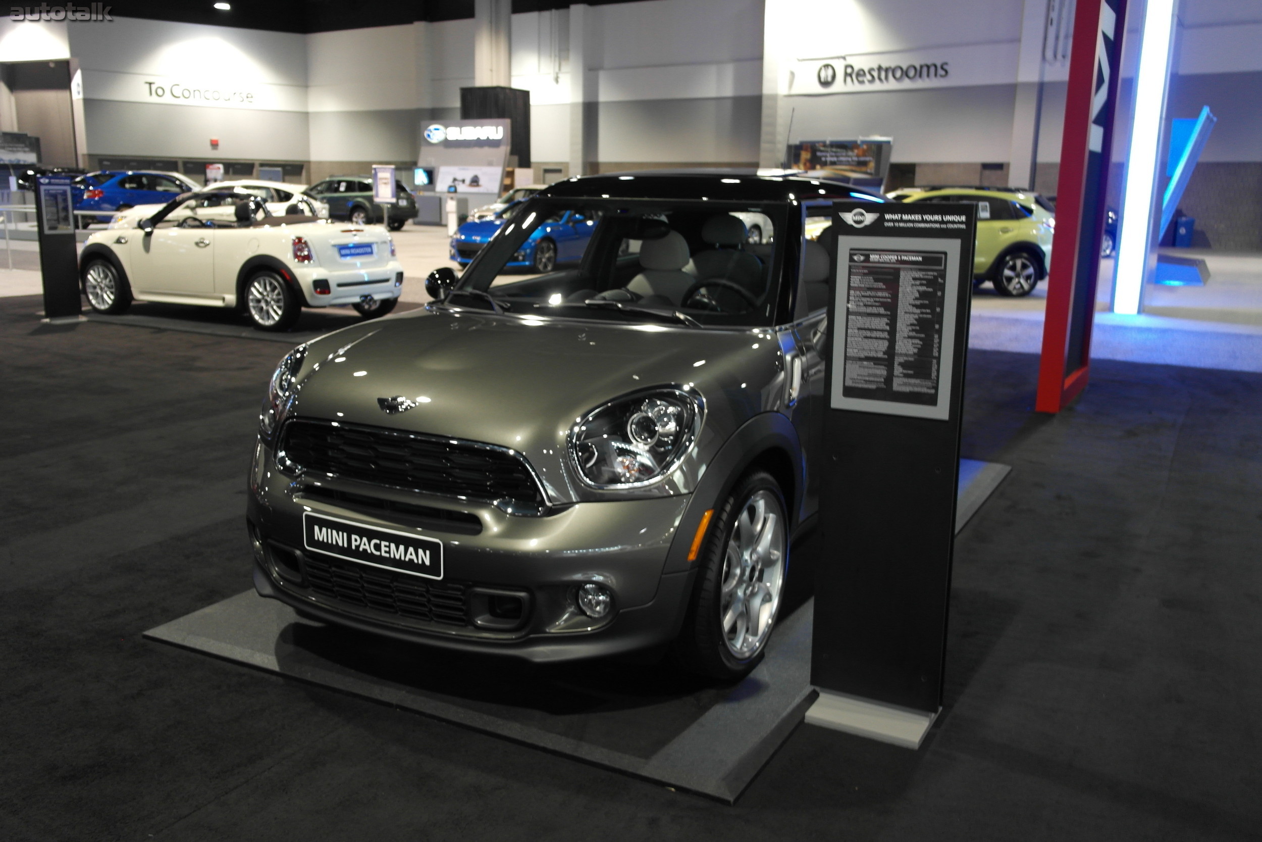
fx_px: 1052
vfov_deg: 43.6
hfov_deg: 61.9
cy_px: 421
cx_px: 631
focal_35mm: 30
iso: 400
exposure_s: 1/20
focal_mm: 20
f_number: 3.5
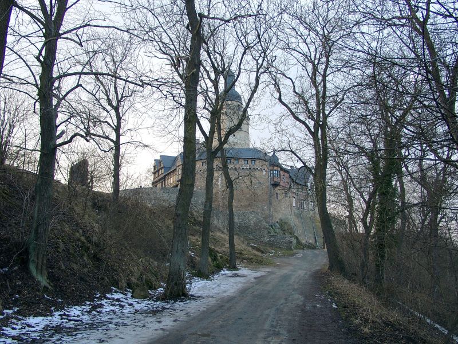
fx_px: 463
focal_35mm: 35
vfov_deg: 40.7
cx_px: 229
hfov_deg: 52.6
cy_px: 172
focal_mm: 7.39
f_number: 2.8
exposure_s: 1/96.8
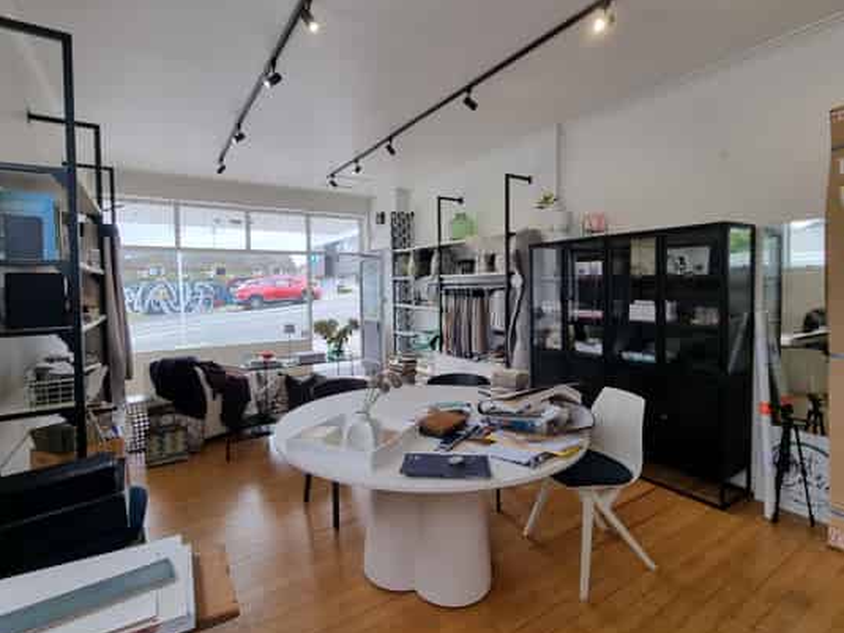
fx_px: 390
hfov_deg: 94.5
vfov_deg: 78.1
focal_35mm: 16
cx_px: 416
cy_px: 310
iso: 50
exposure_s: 1/180
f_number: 2.2
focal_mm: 2.2
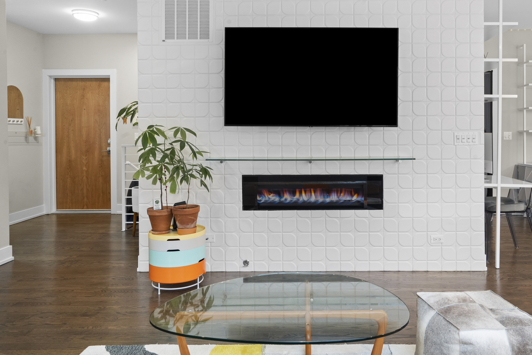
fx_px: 399
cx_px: 309
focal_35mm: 27
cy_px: 146
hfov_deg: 67.0
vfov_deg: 47.7
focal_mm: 22
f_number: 13
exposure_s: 1/8
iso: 2000
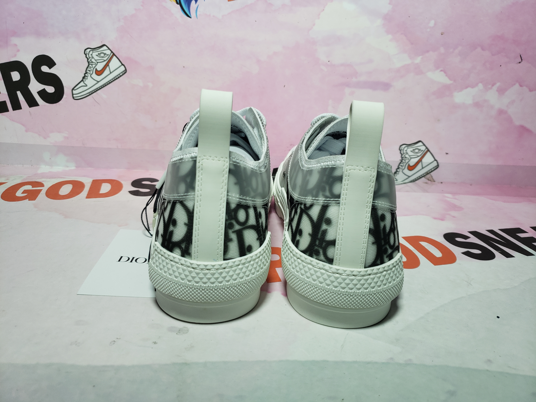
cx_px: 268
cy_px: 201
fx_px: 403
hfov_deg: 67.3
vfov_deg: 53.1
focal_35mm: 26
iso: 50
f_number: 1.5
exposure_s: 1/526
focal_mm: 4.3
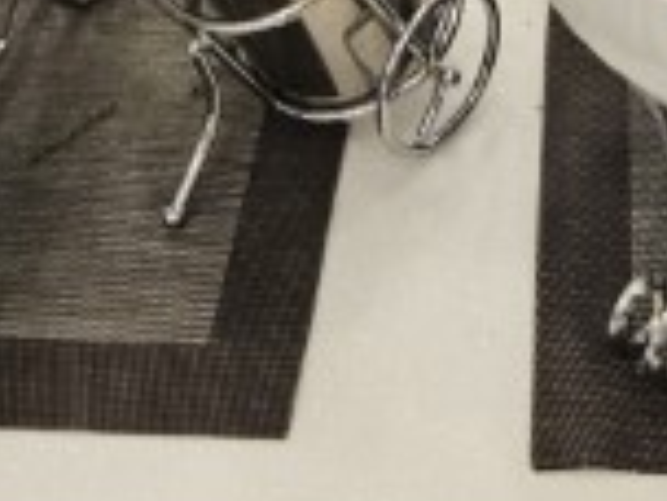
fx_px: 1869
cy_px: -286
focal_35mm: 97
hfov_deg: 20.1
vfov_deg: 14.1
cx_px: 509
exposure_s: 1/120
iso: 125
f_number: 1.8
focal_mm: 5.4
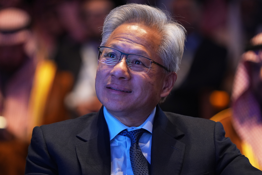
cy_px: 88
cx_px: 131
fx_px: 2038
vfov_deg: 4.9
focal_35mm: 280
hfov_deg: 7.4
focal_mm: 280
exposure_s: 1/60
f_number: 4
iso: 2000
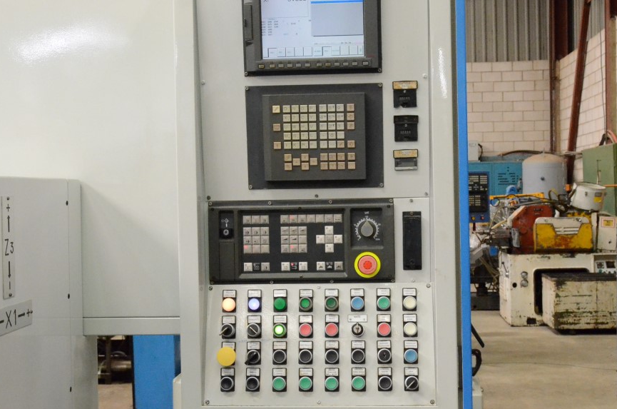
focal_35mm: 49
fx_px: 838
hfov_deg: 40.4
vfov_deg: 27.4
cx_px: 321
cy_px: 188
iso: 6400
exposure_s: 1/200
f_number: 7.1
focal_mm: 26
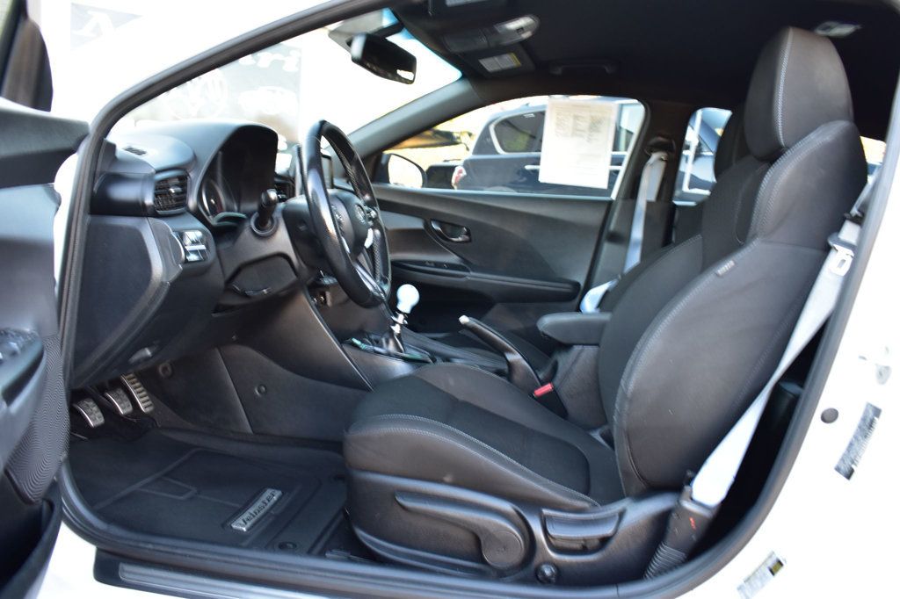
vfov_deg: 43.6
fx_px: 750
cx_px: 450
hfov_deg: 61.9
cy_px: 300
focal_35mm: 30
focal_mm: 20
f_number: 6.3
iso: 400
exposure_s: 1/15
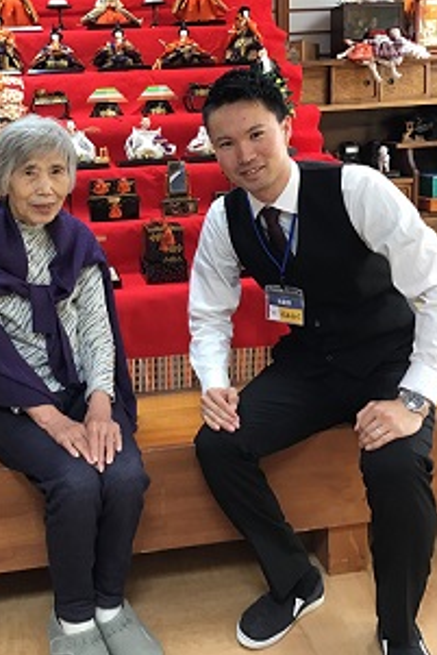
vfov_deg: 45.8
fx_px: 764
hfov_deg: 31.6
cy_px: 231
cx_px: 139
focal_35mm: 42
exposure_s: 1/30
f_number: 2.4
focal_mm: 3.3
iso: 50
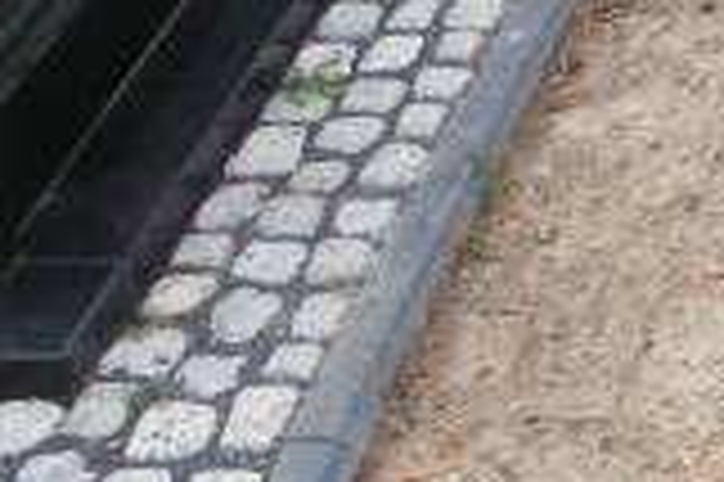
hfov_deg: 12.0
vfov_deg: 8.6
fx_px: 3154
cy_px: -180
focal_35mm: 157
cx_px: 1331
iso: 100
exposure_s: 1/250
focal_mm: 6.67
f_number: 3.9
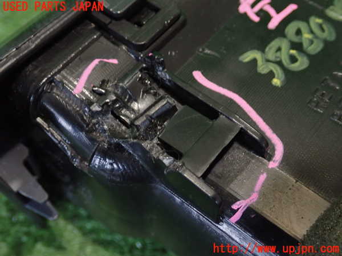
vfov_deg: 30.9
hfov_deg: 40.4
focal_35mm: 47
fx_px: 464
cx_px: 171
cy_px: 128
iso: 800
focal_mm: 8.4
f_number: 3.1
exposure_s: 1/13
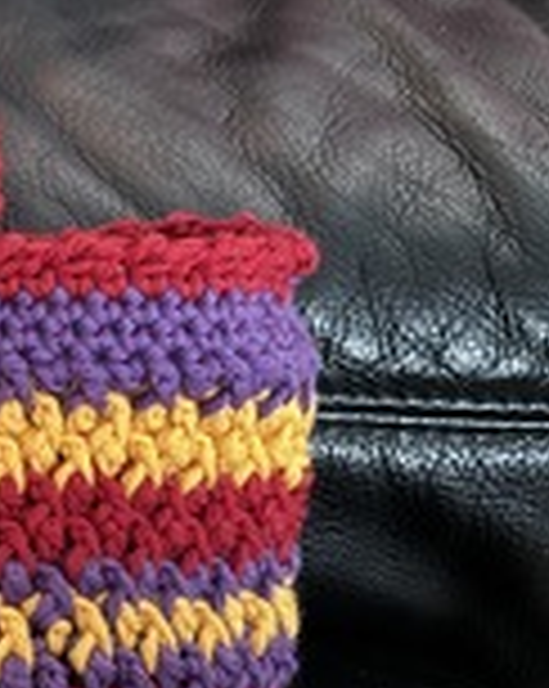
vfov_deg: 32.4
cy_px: 432
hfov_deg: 22.4
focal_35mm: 58
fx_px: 1180
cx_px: -232
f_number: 1.6
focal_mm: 5.96
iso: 640
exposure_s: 1/14
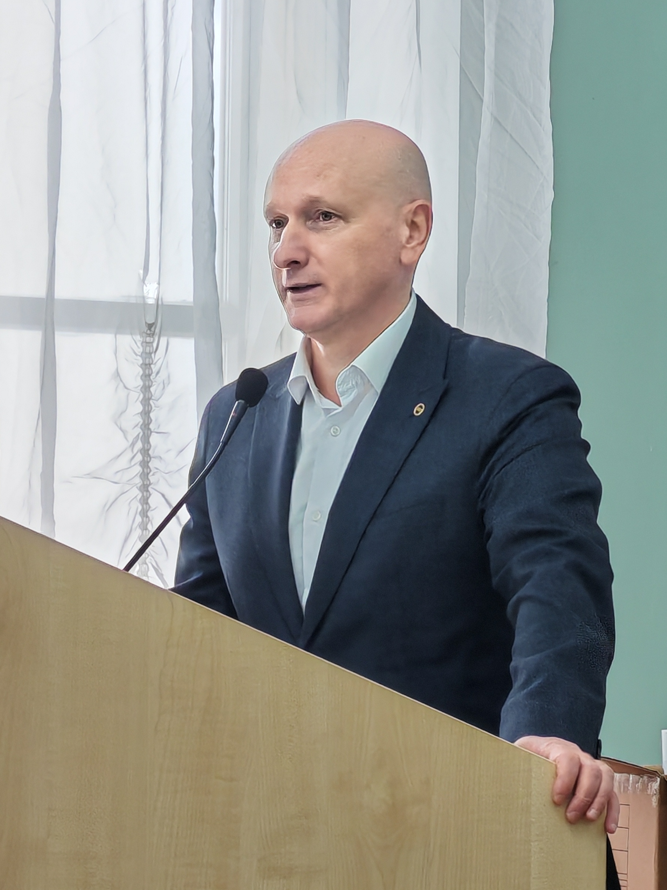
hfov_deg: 9.2
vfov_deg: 12.3
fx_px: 4136
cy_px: 517
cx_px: 411
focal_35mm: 161
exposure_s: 1/50
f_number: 2.4
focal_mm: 8.67
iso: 320
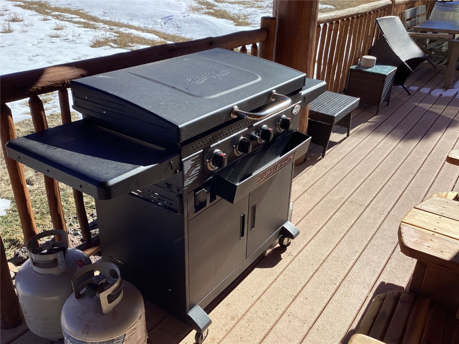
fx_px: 411
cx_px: 230
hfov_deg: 58.4
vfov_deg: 45.4
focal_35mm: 31
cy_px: 172
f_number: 2.4
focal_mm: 3.3
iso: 25
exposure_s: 1/886
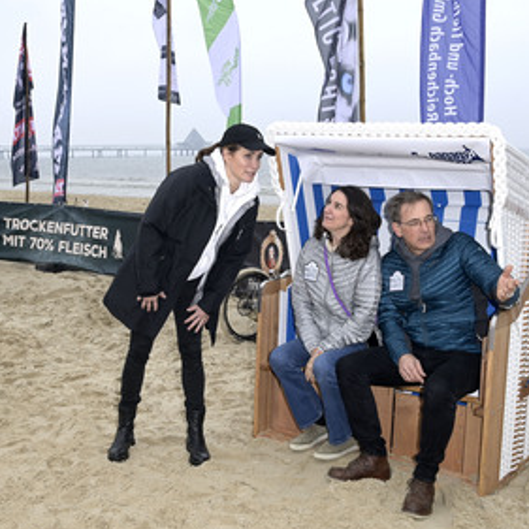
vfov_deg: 34.7
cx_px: 257
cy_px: 264
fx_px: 847
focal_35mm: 49
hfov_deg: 34.7
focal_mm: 36
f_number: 9
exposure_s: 1/250
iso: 640
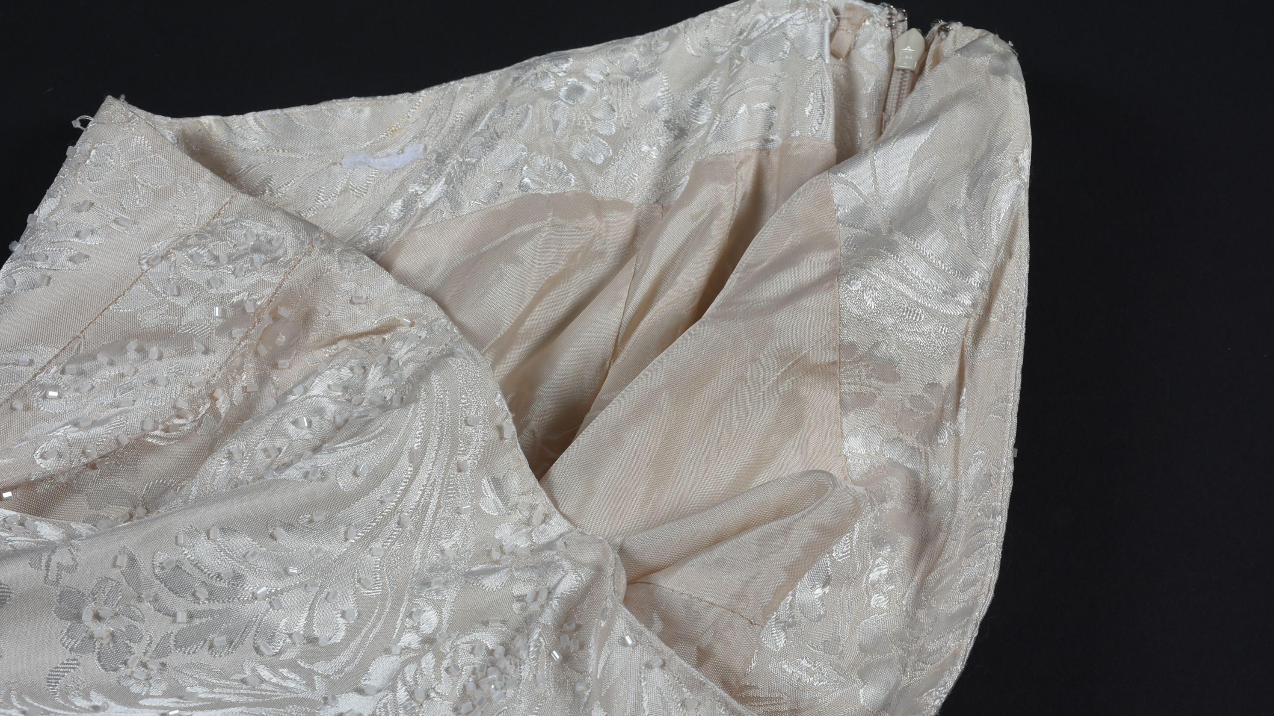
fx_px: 2669
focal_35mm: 79
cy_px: 349
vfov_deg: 15.3
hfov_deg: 26.8
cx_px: 635
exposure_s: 1/125
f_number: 14
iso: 200
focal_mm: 50
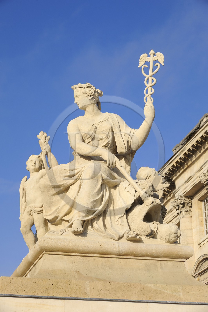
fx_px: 825
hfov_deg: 14.4
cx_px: 104
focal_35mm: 95
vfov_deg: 21.5
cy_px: 156
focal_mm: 95
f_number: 11
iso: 200
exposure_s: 1/320
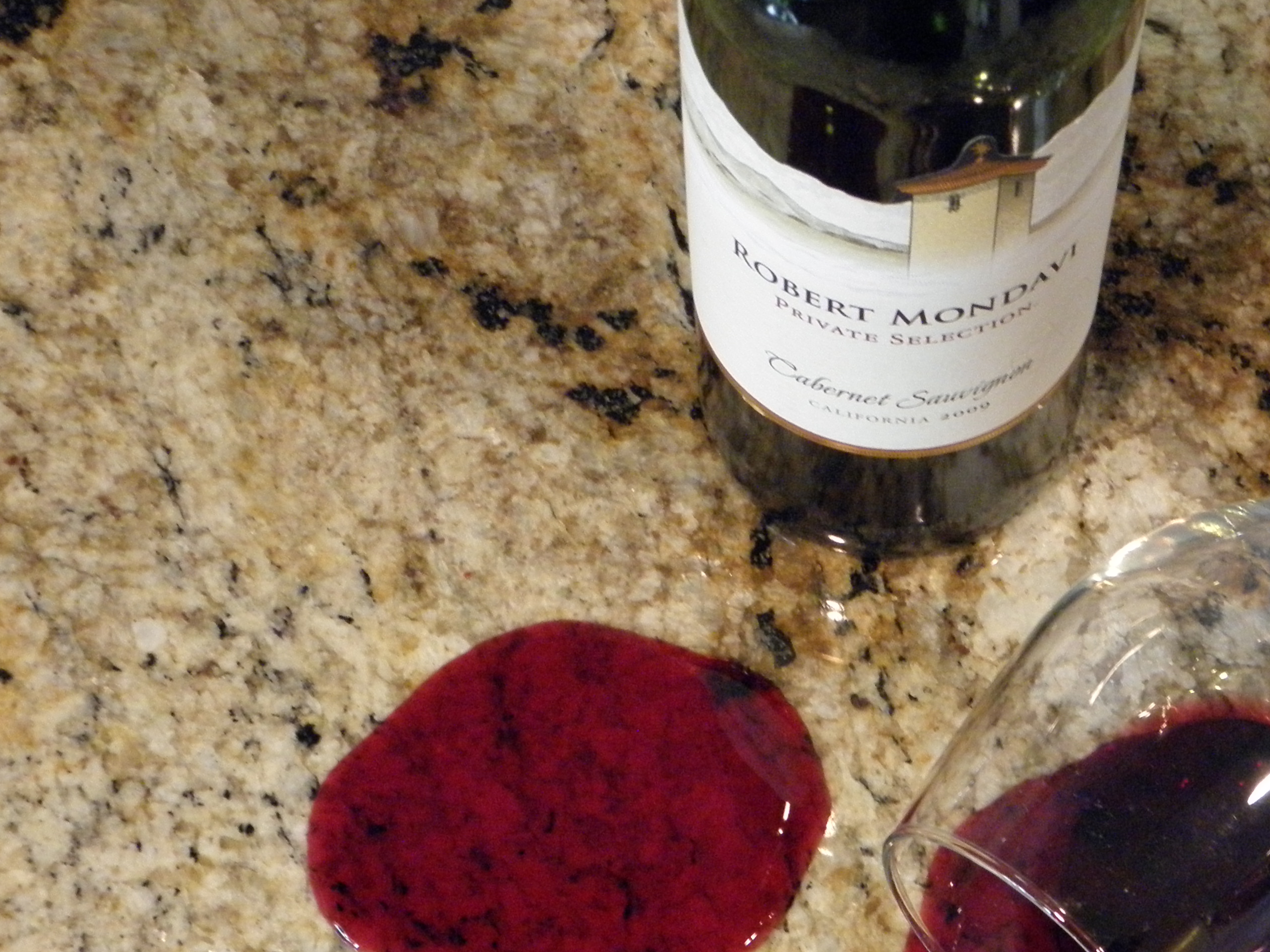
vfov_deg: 16.0
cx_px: 889
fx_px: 3375
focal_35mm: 92
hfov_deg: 21.2
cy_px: 667
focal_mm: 10.6
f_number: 4.1
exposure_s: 1/15
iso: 400
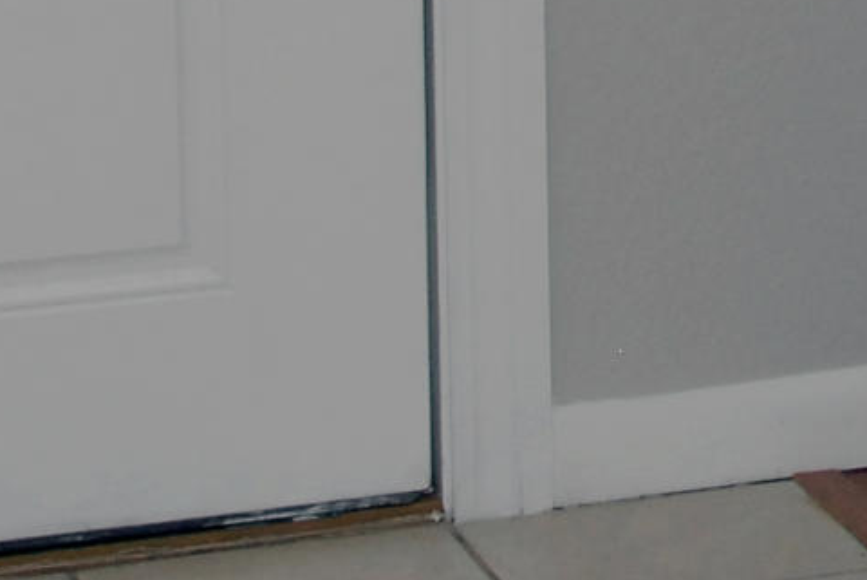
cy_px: -931
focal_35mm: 225
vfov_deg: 5.8
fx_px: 5424
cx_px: 1514
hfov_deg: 8.8
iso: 500
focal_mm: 24
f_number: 7.1
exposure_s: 1/180
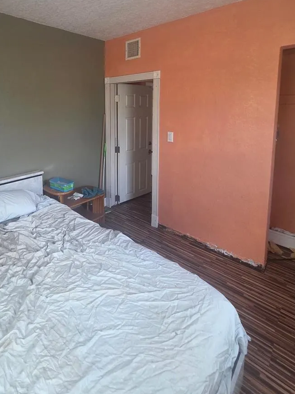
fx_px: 205
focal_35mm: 18
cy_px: 130
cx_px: 106
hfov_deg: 70.1
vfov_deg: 84.6
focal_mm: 2.2
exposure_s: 1/60
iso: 250
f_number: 2.2
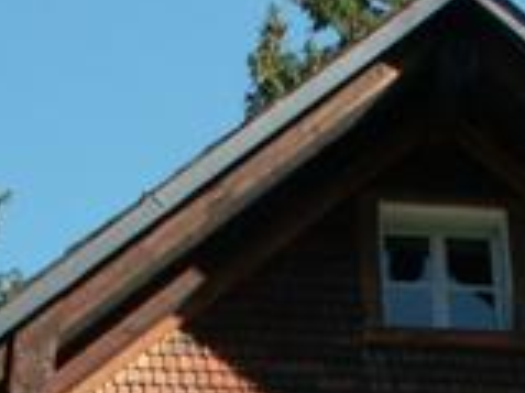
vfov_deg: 9.9
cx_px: 403
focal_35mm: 141
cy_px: 727
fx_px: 2137
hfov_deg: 13.9
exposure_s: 1/125
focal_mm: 5.86
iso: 50
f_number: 5
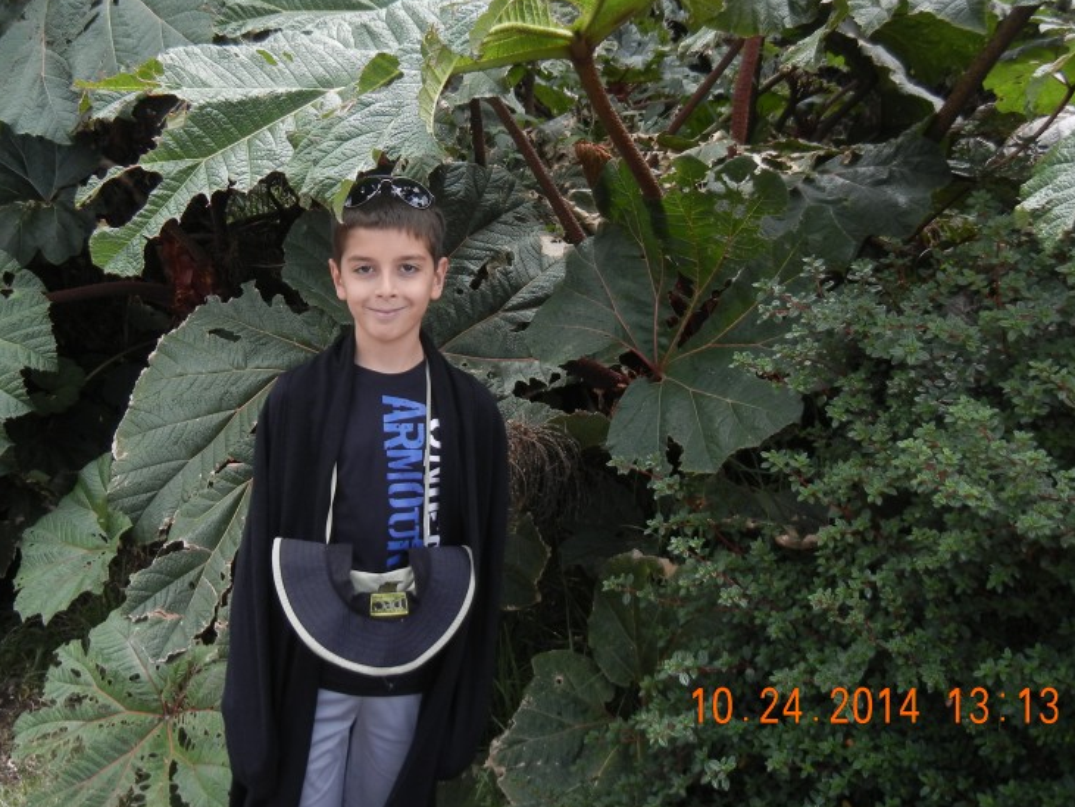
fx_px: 1305
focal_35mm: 42
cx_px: 399
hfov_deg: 44.4
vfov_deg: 34.0
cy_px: 259
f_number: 3.5
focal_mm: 5.4
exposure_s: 1/272
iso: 160
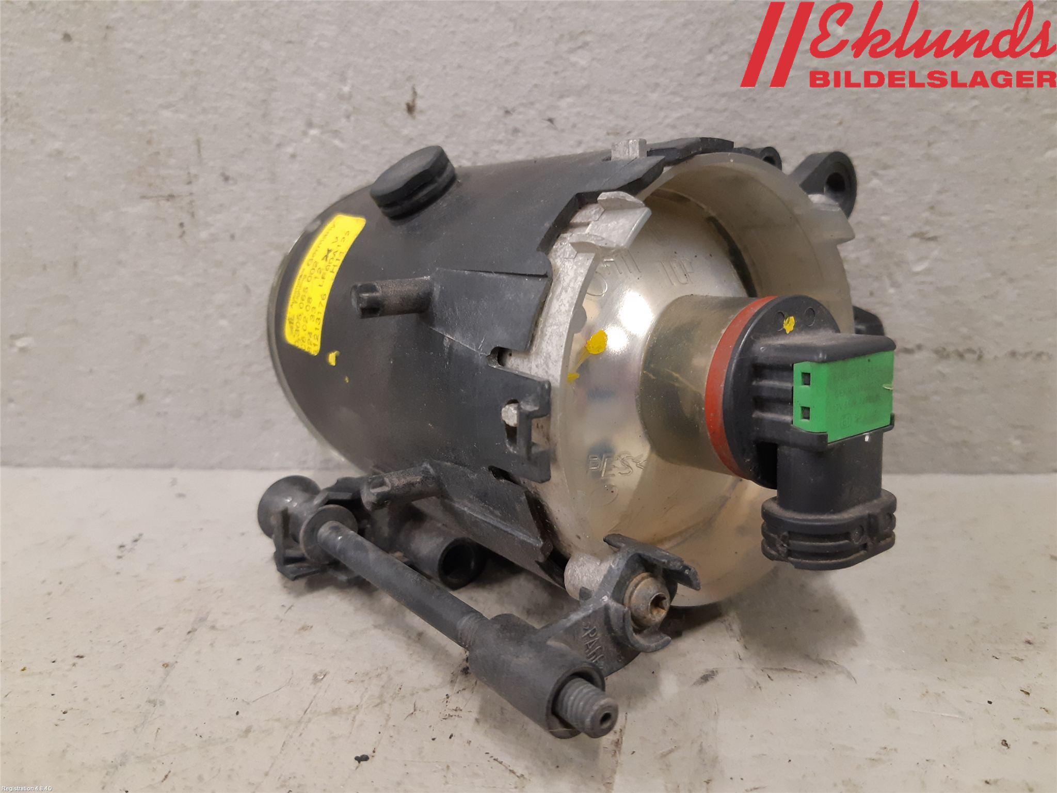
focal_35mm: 26
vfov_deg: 53.1
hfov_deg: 67.3
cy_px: 396
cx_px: 528
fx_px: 794
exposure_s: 1/50
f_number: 1.7
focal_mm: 3.93
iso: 250
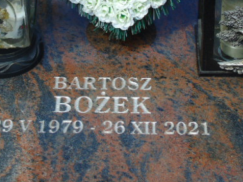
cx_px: 104
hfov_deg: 16.4
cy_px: 29
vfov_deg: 12.3
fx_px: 842
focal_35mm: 120
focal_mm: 13
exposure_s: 1/320
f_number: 4.7
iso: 80
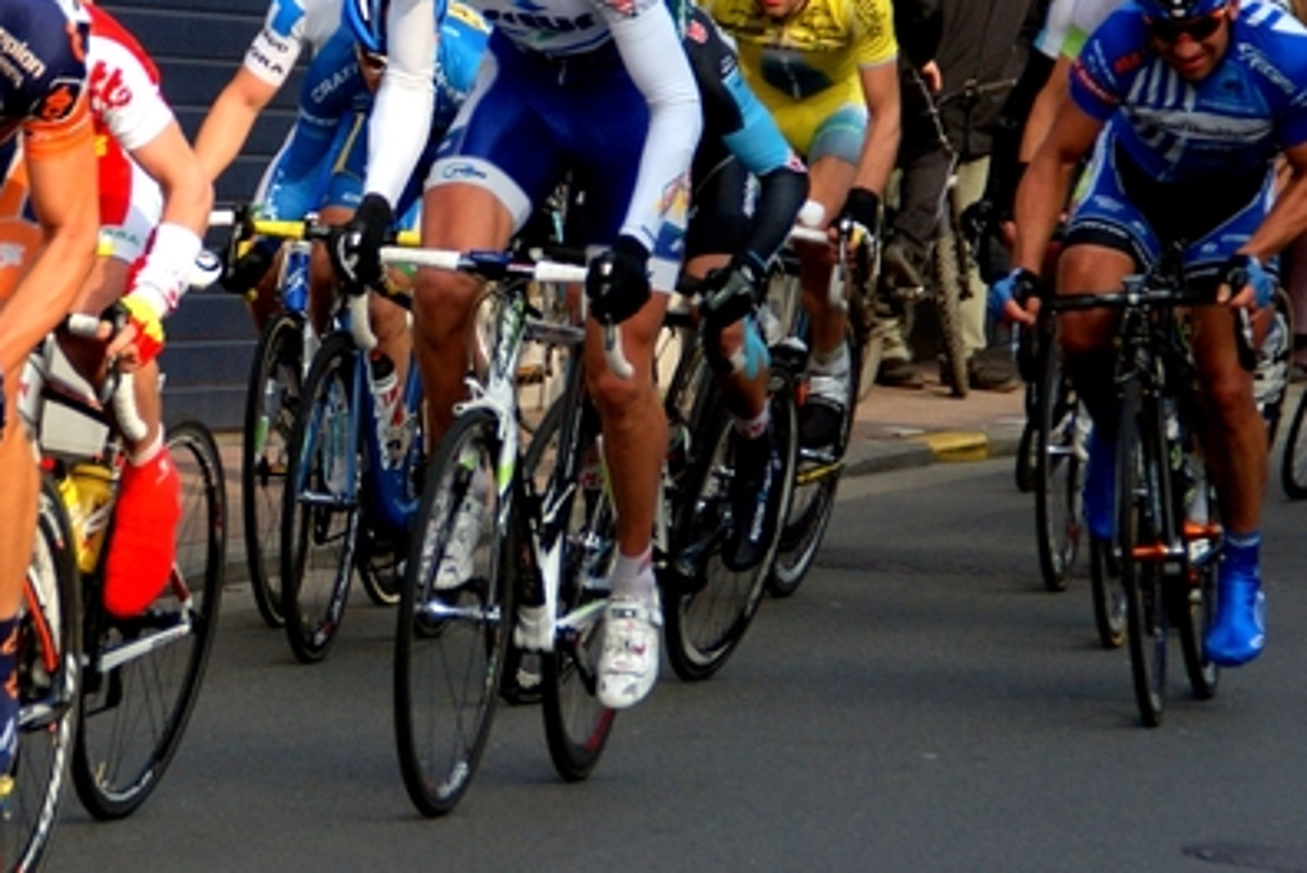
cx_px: 420
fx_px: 7448
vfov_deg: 6.7
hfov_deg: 10.0
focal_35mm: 205
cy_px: 322
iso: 200
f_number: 5.6
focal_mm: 90
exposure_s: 1/1000
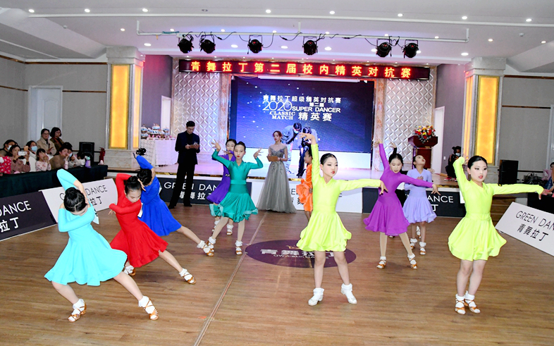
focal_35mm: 28
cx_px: 281
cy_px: 163
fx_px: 423
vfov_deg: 44.5
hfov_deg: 66.5
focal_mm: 18
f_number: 8
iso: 5000
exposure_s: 1/250
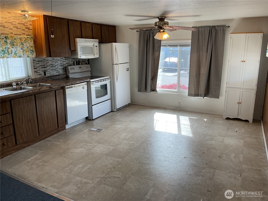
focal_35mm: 29
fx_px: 225
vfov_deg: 48.2
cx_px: 134
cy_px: 100
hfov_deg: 61.7
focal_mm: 3
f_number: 1.8
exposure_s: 1/120
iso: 50
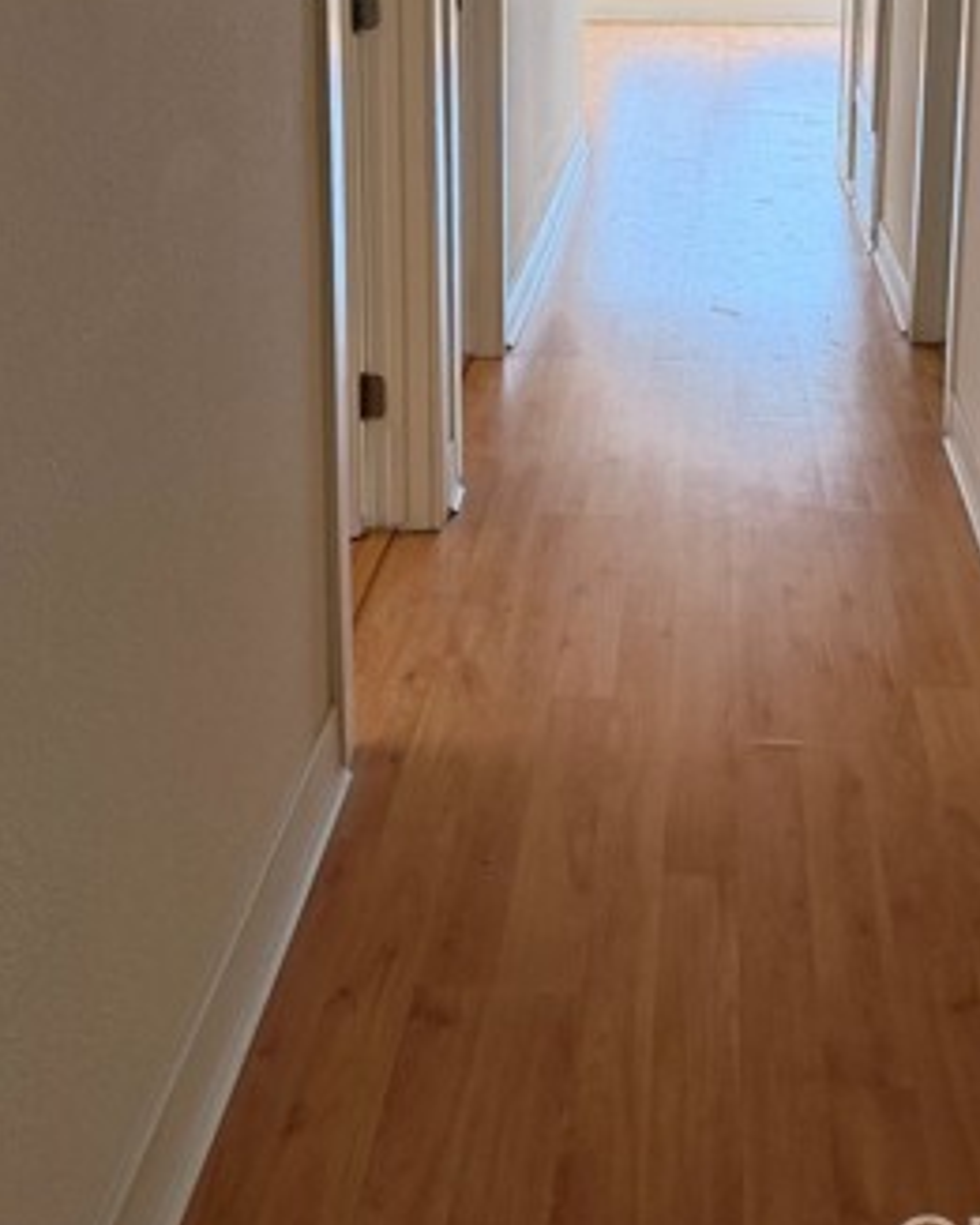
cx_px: 593
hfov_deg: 32.7
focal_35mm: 46
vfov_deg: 37.4
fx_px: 1667
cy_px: 101
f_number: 1.78
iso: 320
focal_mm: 6.76
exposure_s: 1/120
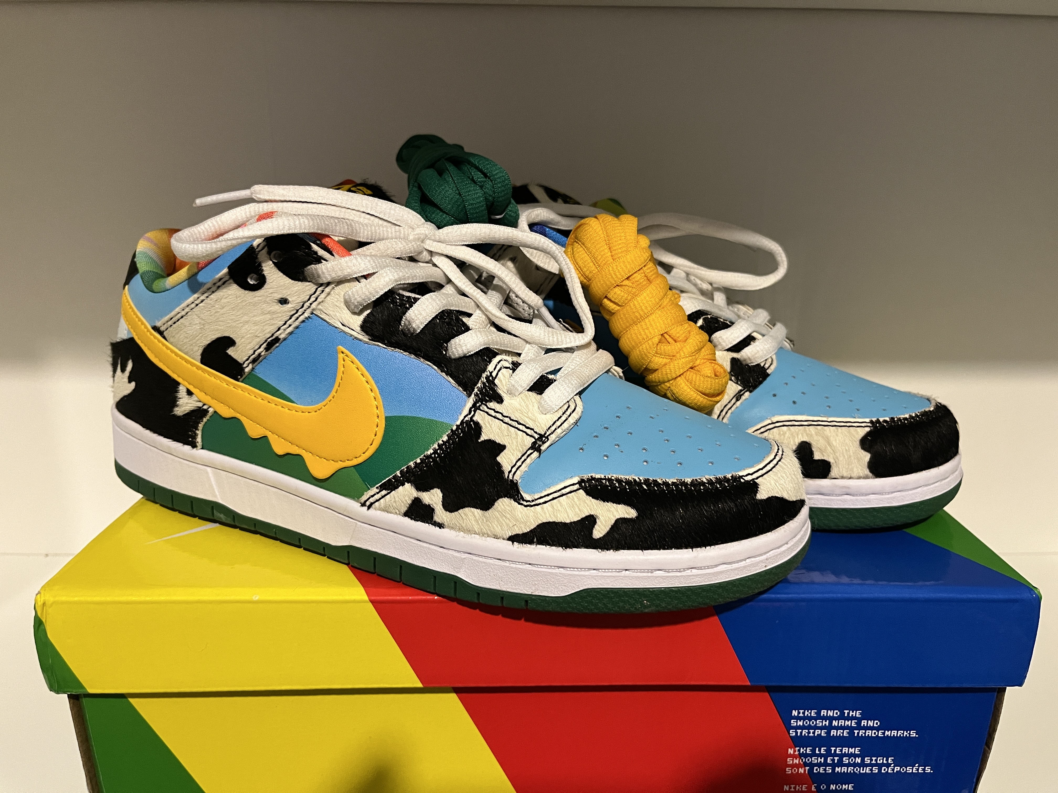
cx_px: 529
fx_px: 795
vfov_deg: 53.1
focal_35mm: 26
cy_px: 396
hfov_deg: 67.3
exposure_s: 1/50
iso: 320
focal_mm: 5.1
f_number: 1.6
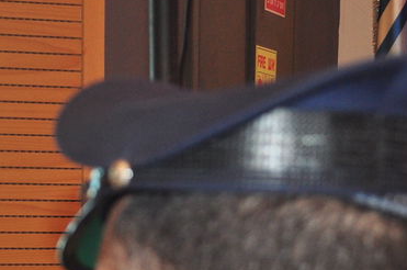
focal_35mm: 181
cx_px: -93
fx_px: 2043
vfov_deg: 7.3
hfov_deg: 11.1
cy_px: 493
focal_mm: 32
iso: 500
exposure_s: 1/80
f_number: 4.2
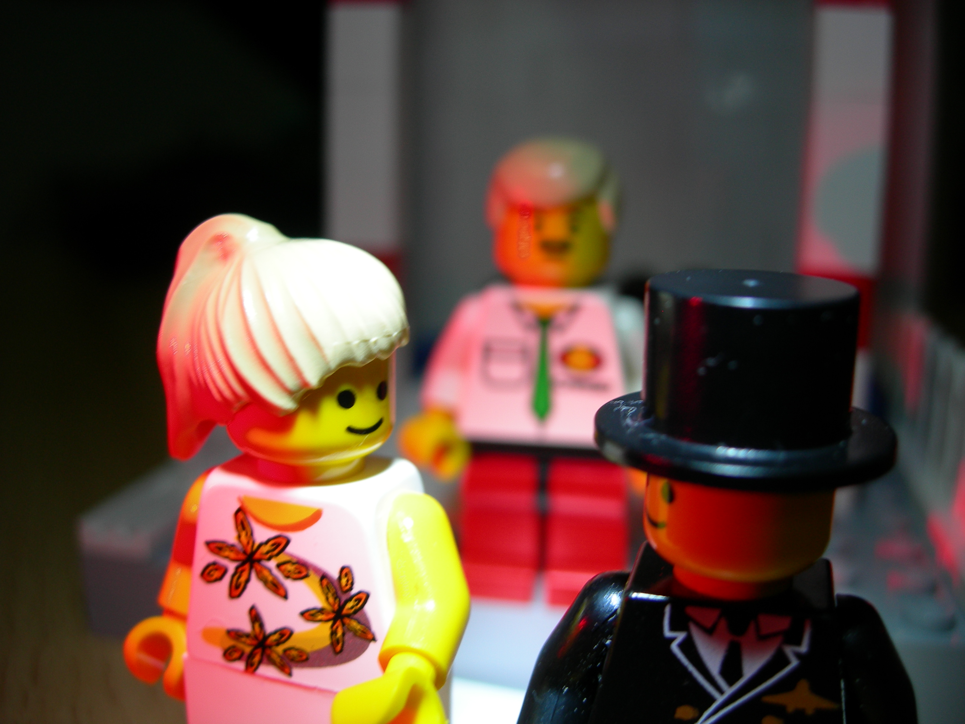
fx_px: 1059
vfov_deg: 37.7
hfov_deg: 49.0
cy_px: 362
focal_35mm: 38
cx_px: 482
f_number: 2.8
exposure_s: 1/37.5
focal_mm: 7.8
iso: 50
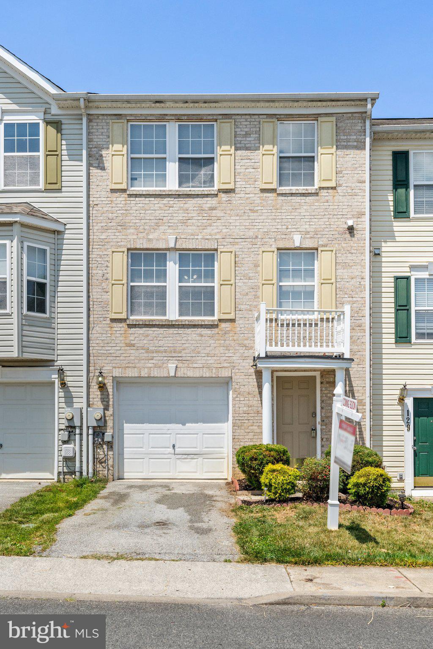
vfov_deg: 55.8
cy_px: 324
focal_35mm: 34
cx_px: 216
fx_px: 613
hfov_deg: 38.9
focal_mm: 34
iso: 640
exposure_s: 1/3200
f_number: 7.1
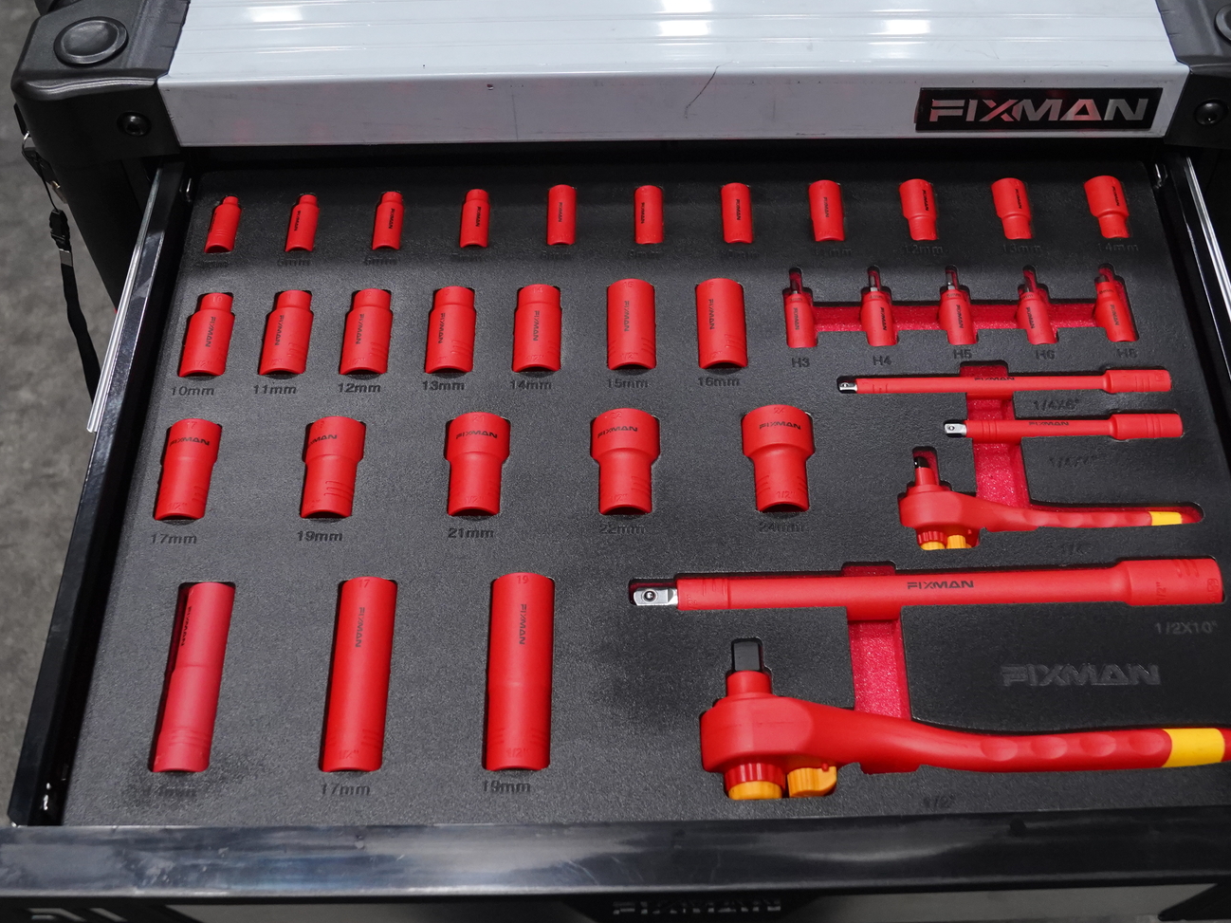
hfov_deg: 46.8
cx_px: 663
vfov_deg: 35.9
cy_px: 463
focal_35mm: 40
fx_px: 1422
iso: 3200
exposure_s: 1/160
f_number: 5.6
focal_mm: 24
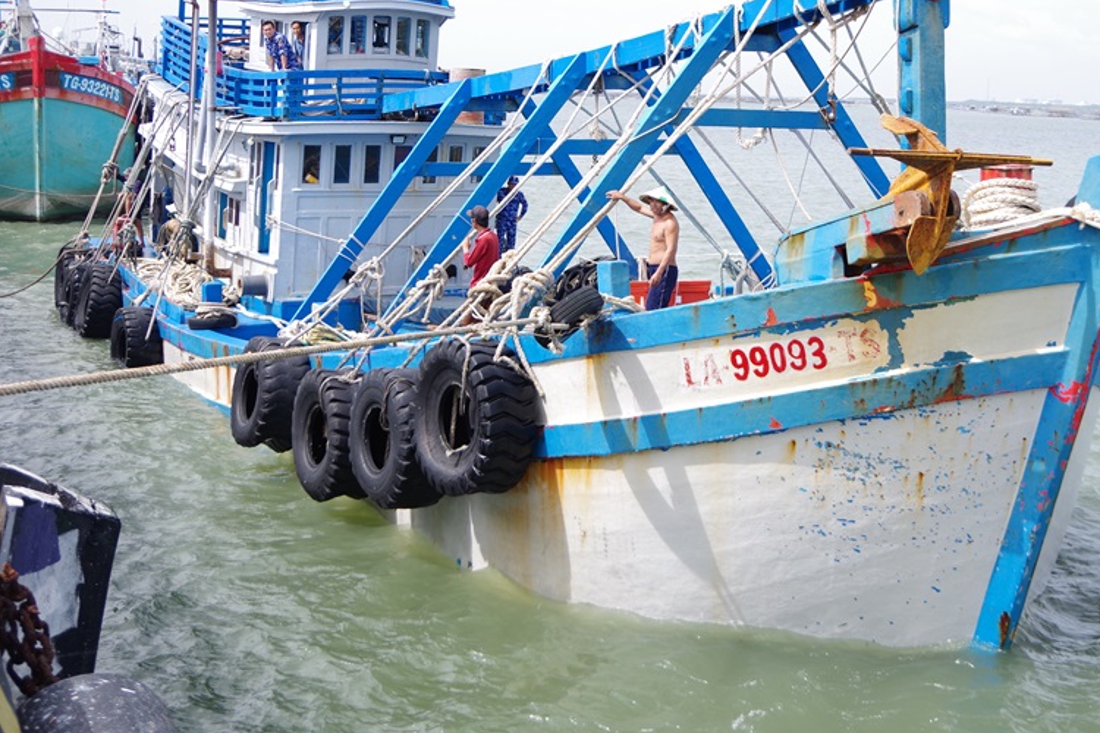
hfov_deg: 40.8
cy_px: 249
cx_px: 689
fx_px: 1467
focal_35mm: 48
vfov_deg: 27.9
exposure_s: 1/500
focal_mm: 24
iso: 100
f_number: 4
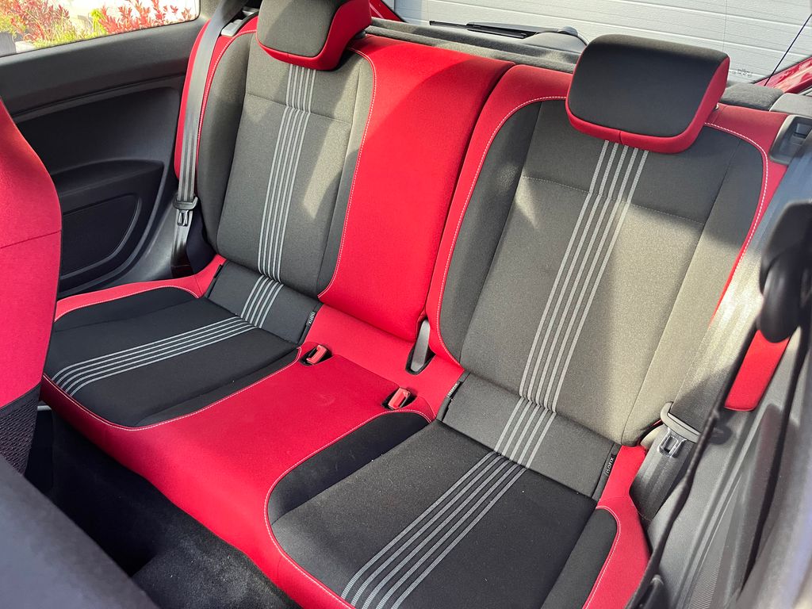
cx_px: 406
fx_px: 610
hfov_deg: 67.3
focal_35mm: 26
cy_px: 304
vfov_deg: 53.1
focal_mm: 5.1
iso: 250
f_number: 1.6
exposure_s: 1/60
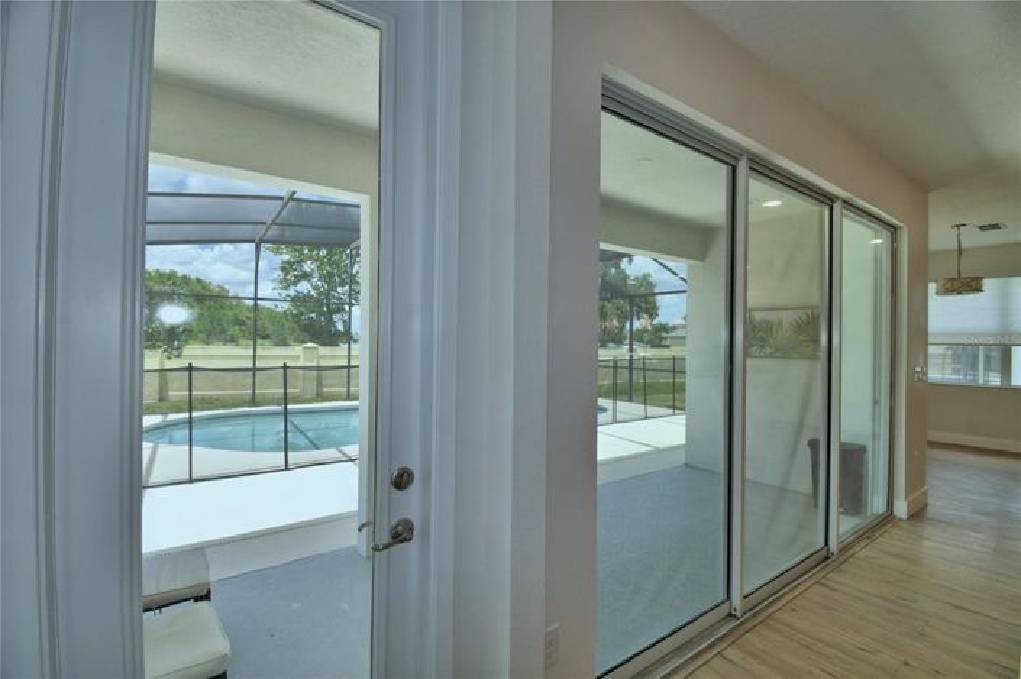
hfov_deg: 100.4
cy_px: 340
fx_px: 425
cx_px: 510
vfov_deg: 77.2
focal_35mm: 15
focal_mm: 10
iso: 100
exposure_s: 1/250
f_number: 6.3
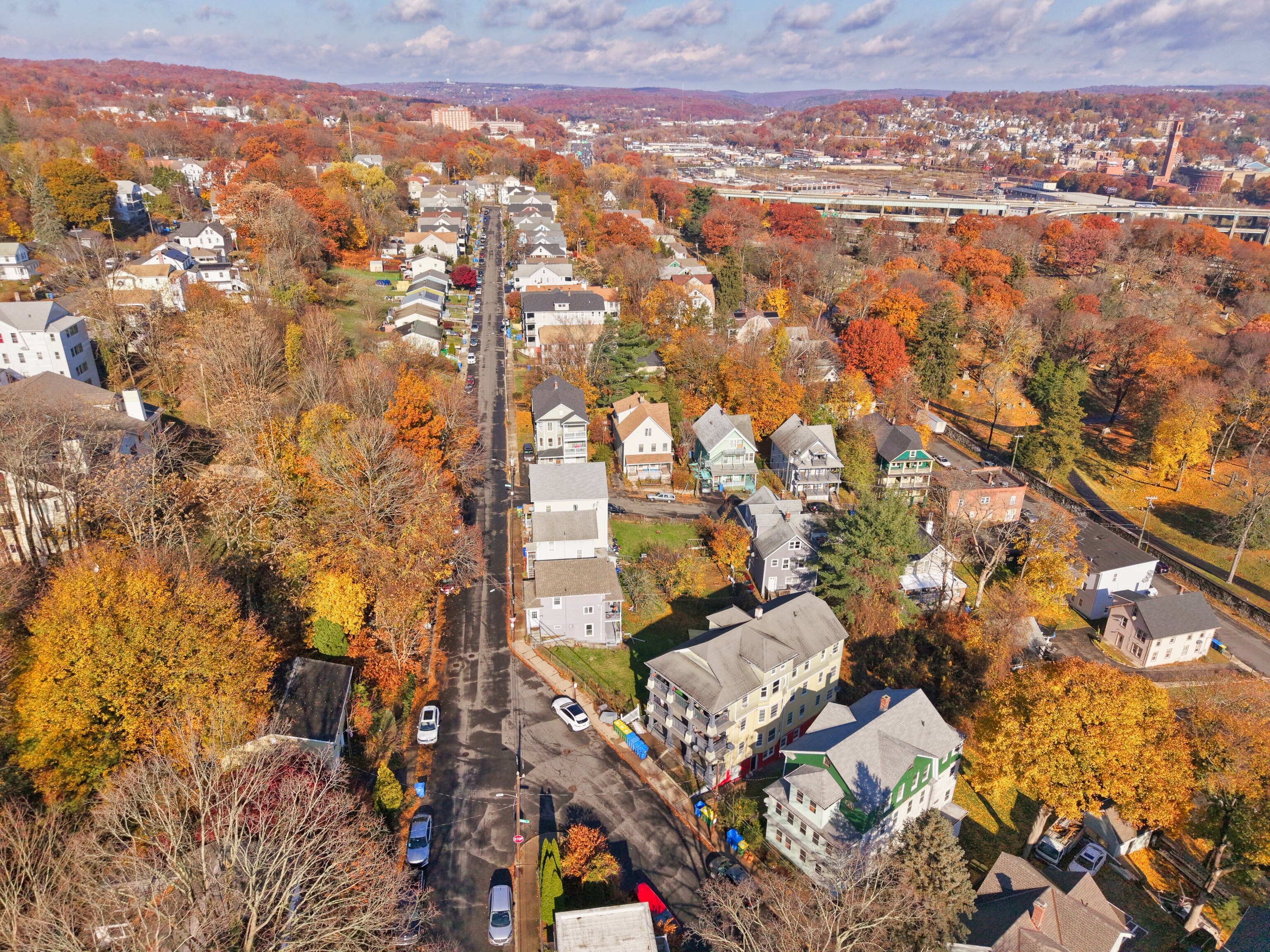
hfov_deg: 71.6
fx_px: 881
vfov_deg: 56.8
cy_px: 476
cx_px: 635
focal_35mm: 24
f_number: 1.8
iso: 200
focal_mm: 8.7
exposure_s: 1/5000
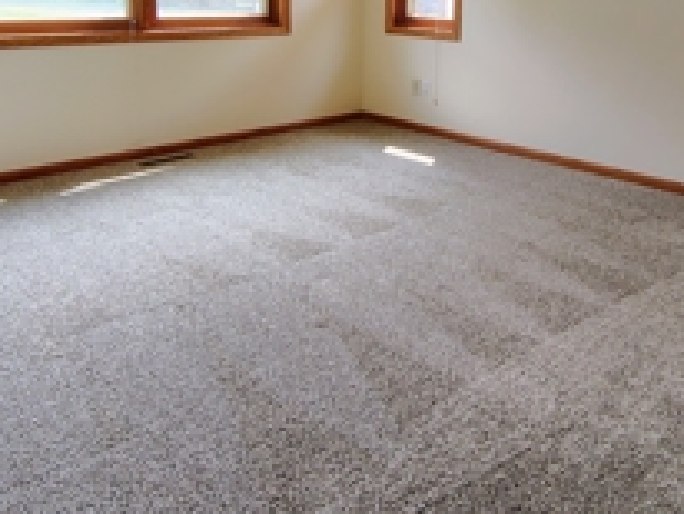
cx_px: 428
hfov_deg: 57.6
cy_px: 80
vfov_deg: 42.8
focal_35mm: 31
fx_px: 613
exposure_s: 1/60
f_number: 2.2
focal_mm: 2.13
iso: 171
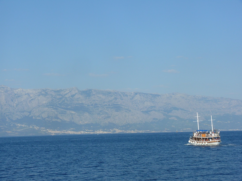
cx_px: 121
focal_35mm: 75
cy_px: 90
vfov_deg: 19.6
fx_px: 524
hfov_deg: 26.0
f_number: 7.1
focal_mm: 15.9
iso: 100
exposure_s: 1/400
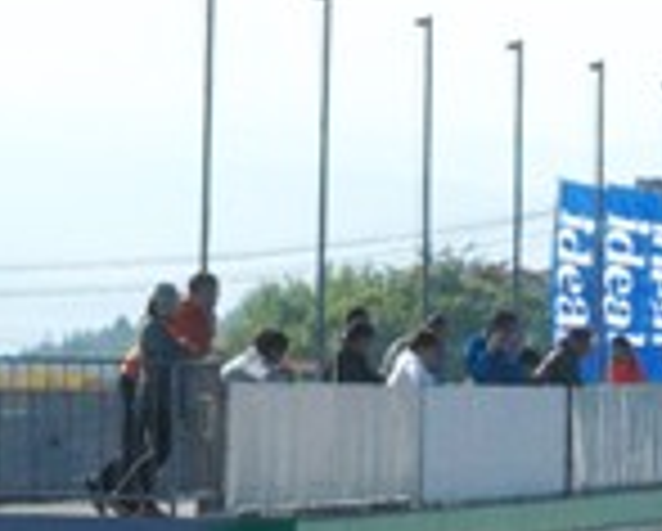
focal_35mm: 534
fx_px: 10475
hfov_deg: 3.6
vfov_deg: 2.9
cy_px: 878
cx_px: 838
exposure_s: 1/1500
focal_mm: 93
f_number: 9.5
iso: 1600
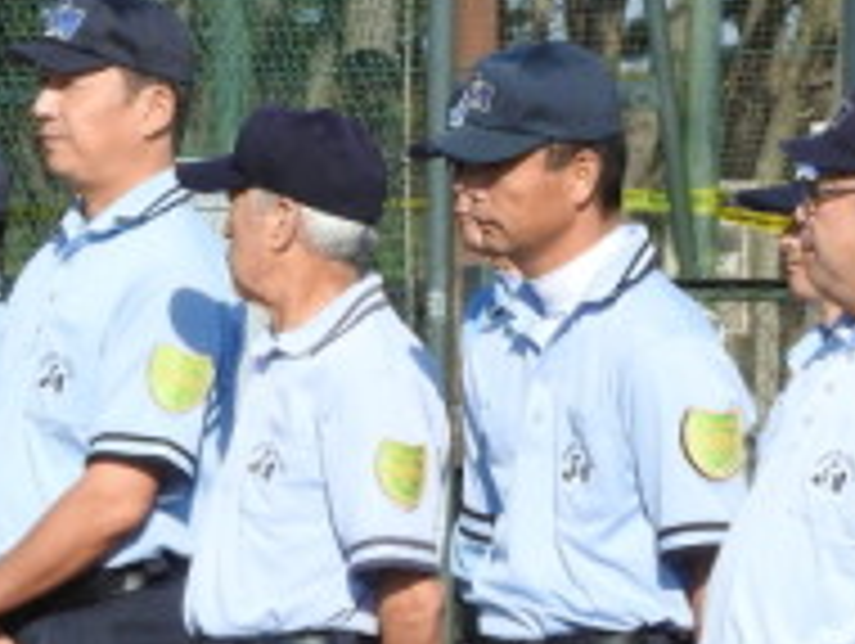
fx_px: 11698
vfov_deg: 3.1
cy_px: 698
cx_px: 616
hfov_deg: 4.2
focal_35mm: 473
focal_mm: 26.9
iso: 100
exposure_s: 1/500
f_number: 5.2
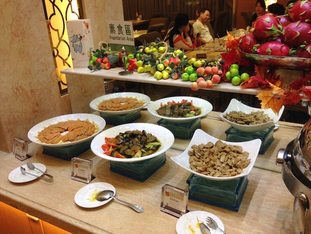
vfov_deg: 43.0
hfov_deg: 55.3
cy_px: 117
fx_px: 297
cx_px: 156
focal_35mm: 33
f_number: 2.4
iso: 50
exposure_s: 1/24
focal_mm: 4.12
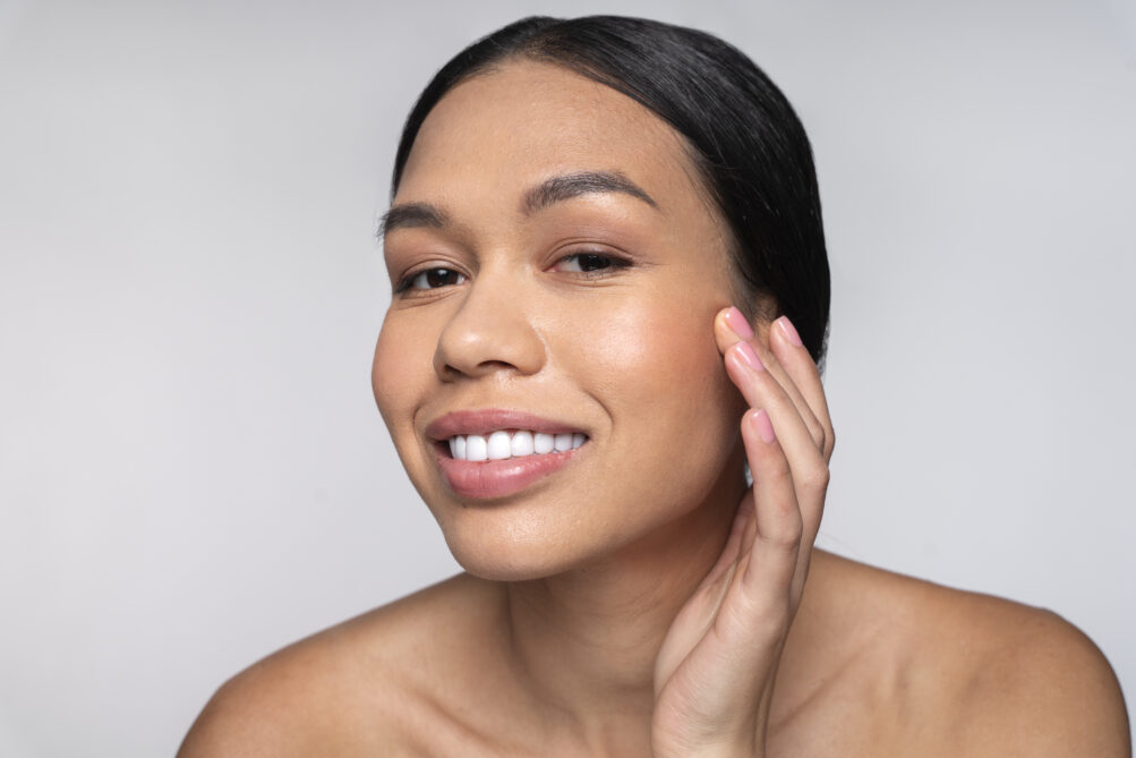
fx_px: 1521
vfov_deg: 28.0
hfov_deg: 40.9
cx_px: 571
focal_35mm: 48
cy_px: 378
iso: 125
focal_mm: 47.2
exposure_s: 1/160
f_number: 6.3
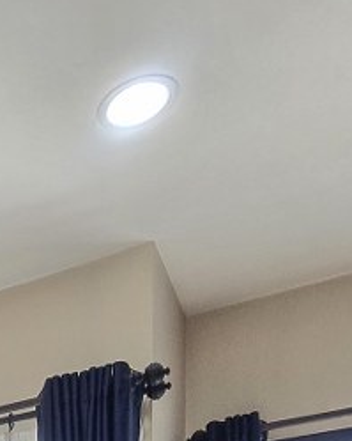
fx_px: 756
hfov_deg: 19.6
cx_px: -280
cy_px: 745
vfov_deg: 22.7
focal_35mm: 58
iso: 50
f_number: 2.2
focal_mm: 2.2
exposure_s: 1/401
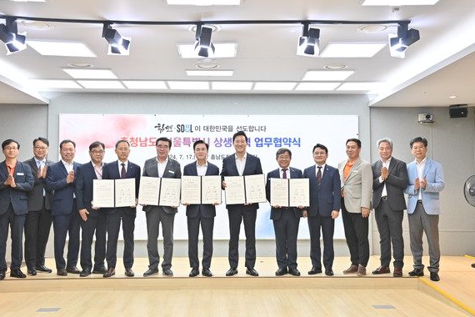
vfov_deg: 33.4
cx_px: 232
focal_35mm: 40
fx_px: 528
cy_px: 152
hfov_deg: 48.5
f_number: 5
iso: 2500
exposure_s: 1/320
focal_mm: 38
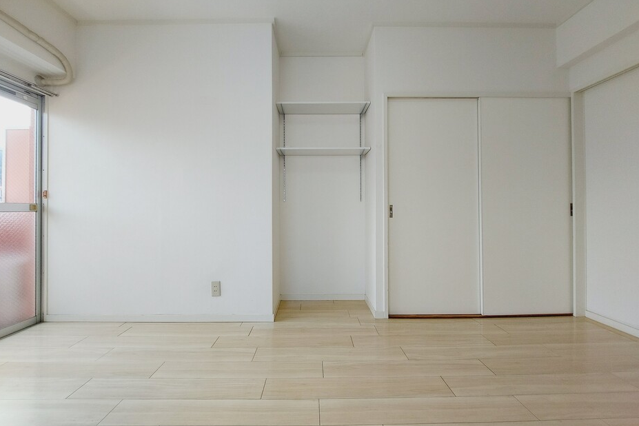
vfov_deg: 81.2
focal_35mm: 14
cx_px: 321
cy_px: 207
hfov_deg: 104.3
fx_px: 248
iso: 50
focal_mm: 1.74
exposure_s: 1/229
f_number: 2.2
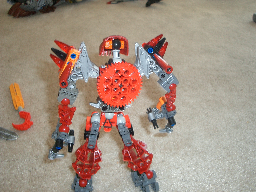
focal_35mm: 41
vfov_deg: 35.1
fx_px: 303
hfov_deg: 45.8
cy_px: 96
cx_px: 128
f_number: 2.8
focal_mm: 6.8
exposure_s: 1/40
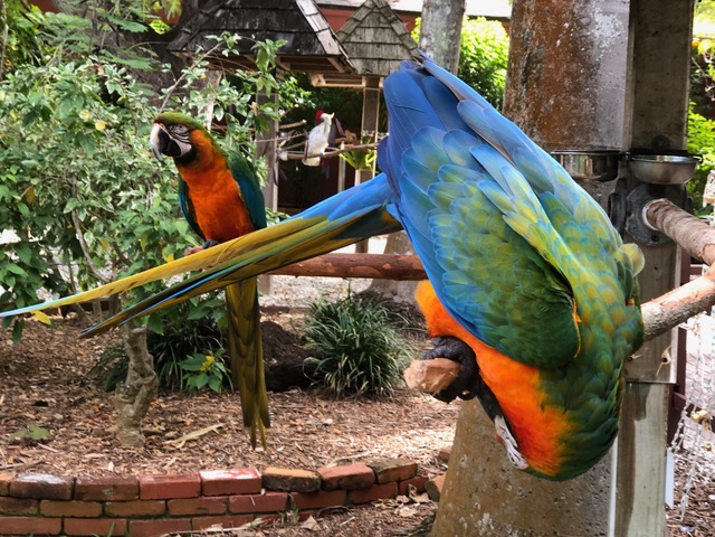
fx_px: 1177
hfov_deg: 33.8
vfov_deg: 25.7
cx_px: 358
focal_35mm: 57
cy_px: 268
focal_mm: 6.6
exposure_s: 1/120
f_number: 2.8
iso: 80
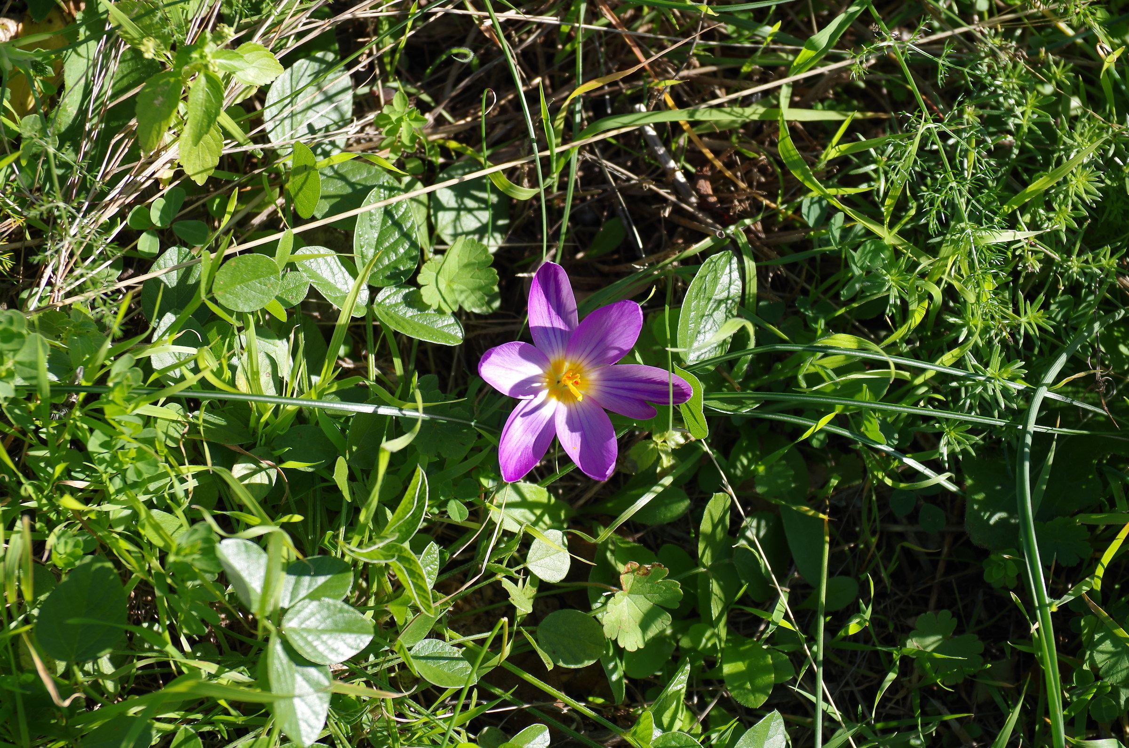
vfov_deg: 13.0
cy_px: 374
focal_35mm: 105
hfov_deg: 19.5
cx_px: 564
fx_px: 3286
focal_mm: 70
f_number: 5.6
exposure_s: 1/250
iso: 100
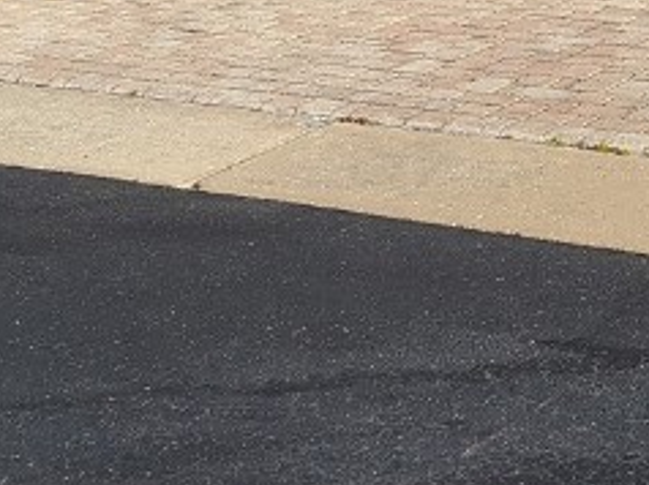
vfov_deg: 12.1
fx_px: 2098
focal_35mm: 112
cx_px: 507
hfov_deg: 17.5
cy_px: -390
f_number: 1.8
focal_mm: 5.4
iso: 40
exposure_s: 1/2228
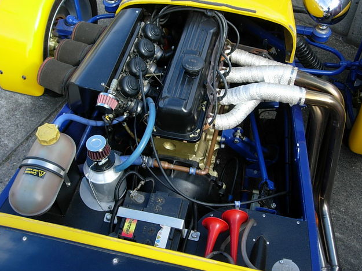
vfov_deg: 34.4
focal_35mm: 42
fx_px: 439
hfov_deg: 44.8
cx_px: 181
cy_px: 135
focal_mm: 8.5
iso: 64
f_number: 2.9
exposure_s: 1/384
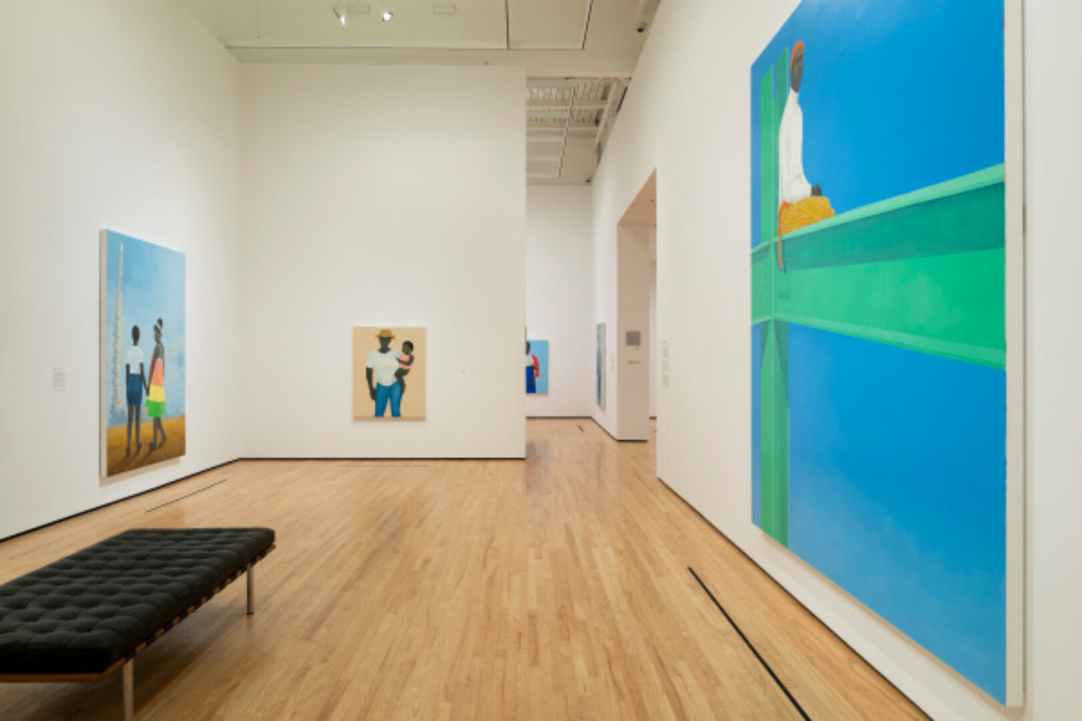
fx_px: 721
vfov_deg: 53.1
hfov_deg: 73.7
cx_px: 541
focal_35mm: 24
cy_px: 360
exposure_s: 1/13
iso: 400
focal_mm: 24
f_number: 8
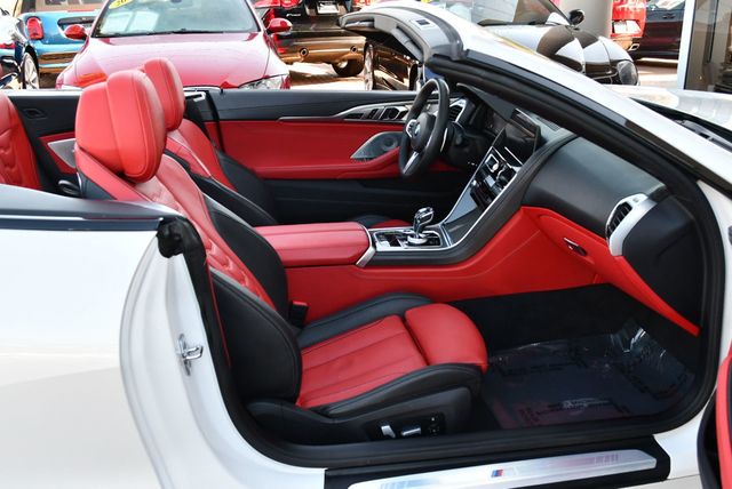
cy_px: 244
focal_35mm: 36
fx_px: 733
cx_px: 366
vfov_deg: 36.9
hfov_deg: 53.1
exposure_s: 1/250
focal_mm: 18
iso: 400
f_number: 4.5
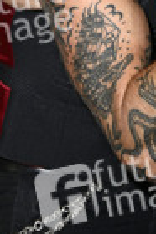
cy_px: -62
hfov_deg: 8.5
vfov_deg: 12.5
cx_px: 169
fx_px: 1043
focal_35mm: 160
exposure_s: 1/200
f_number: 5.6
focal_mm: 56
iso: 800
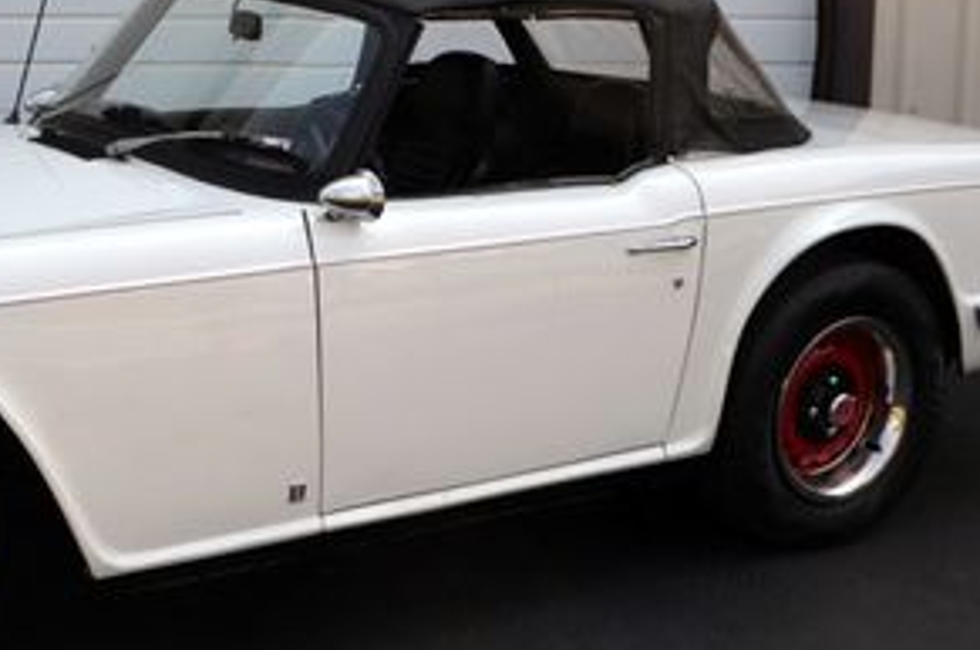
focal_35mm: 66
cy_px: 182
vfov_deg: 20.4
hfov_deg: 29.4
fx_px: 1794
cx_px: 118
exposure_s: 1/250
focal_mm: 20
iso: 180
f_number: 8
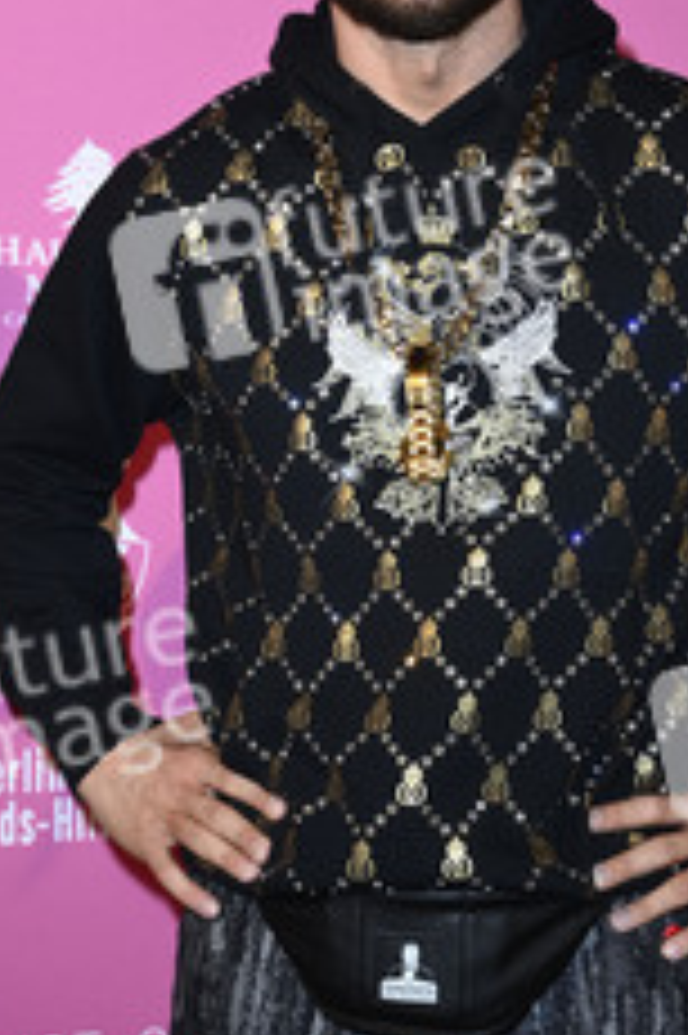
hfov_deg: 13.5
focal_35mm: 101
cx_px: 472
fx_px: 2899
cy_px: 490
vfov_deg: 20.2
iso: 500
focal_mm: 58
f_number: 5.6
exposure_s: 1/250
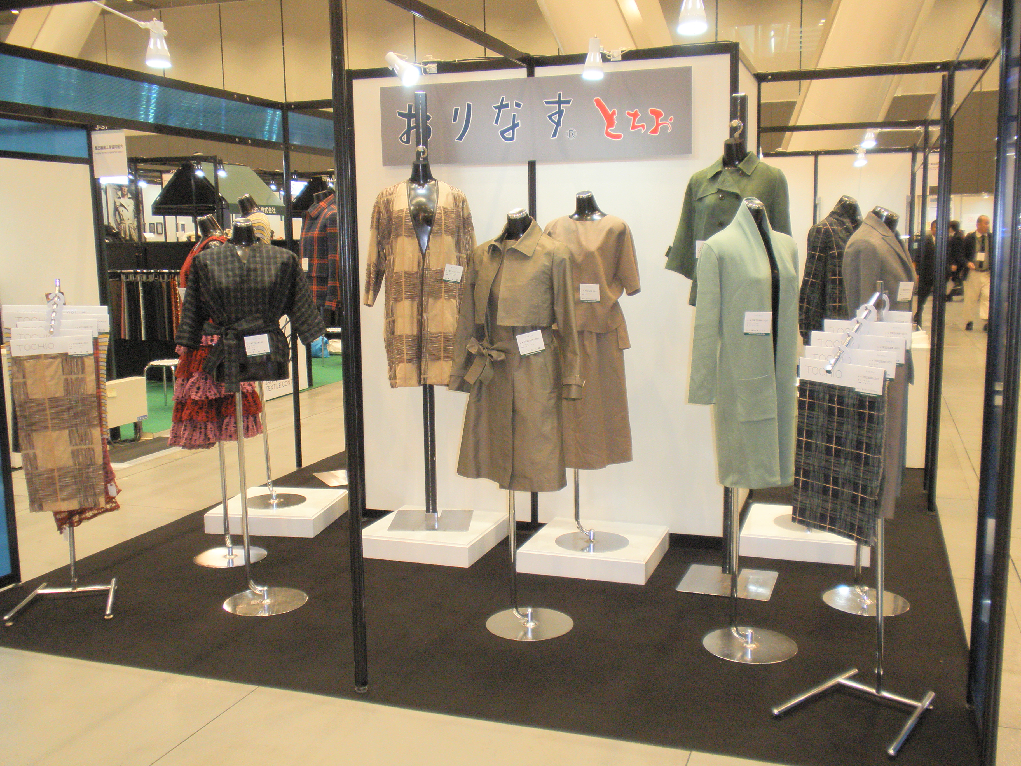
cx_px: 510
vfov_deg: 38.7
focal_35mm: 37
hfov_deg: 50.1
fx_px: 1091
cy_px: 383
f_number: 3.5
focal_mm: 6.6
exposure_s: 1/30
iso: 125
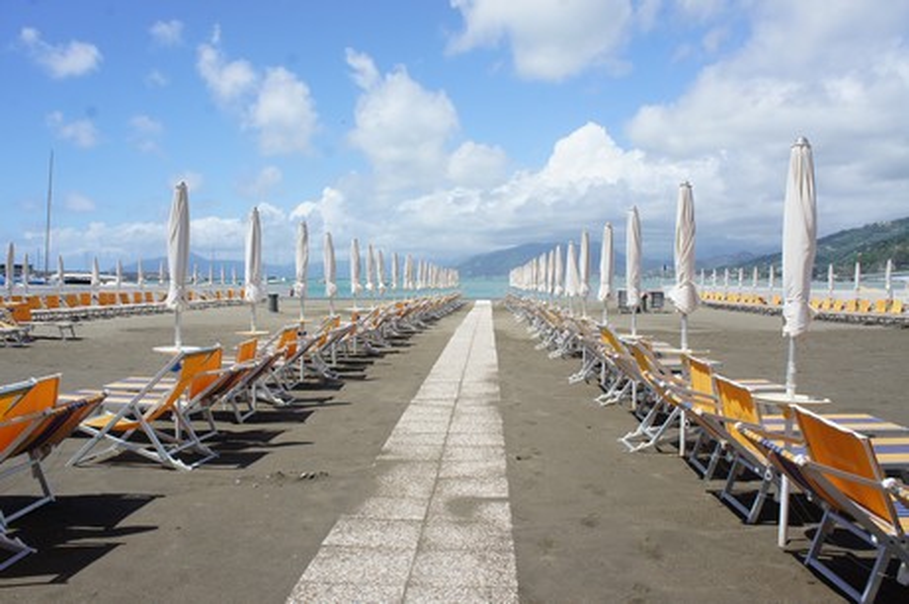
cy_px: 302
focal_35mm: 30
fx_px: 757
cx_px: 454
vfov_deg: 43.5
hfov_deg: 62.0
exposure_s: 1/320
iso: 200
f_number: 11
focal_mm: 20
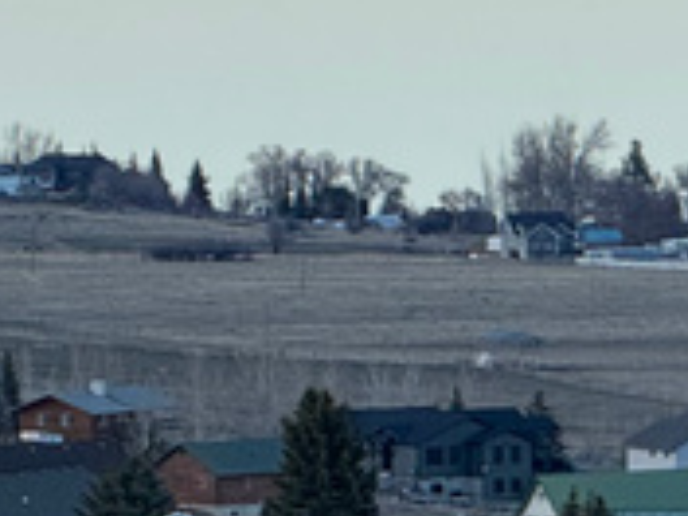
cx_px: 106
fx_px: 13893
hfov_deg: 2.8
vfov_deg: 2.1
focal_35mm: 699
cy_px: 238
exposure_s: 1/470
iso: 50
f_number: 2.8
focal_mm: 15.66
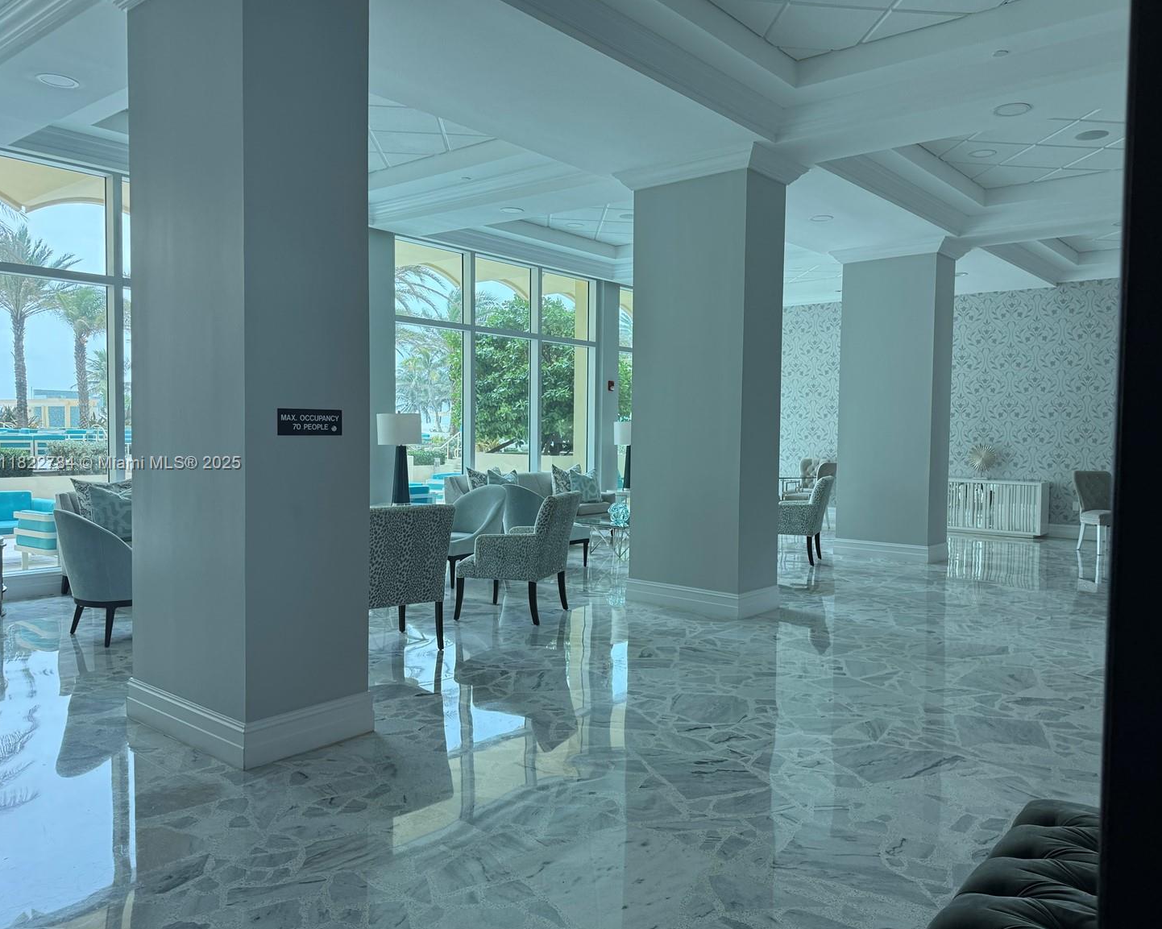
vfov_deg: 54.9
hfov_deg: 65.9
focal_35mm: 26
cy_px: 464
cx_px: 628
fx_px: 894
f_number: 1.78
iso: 100
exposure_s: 1/170
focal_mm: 6.76
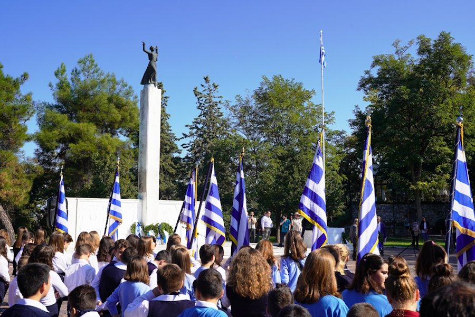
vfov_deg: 35.1
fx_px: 501
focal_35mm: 38
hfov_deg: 50.7
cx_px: 238
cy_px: 158
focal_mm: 38
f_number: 10
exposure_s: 1/200
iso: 100
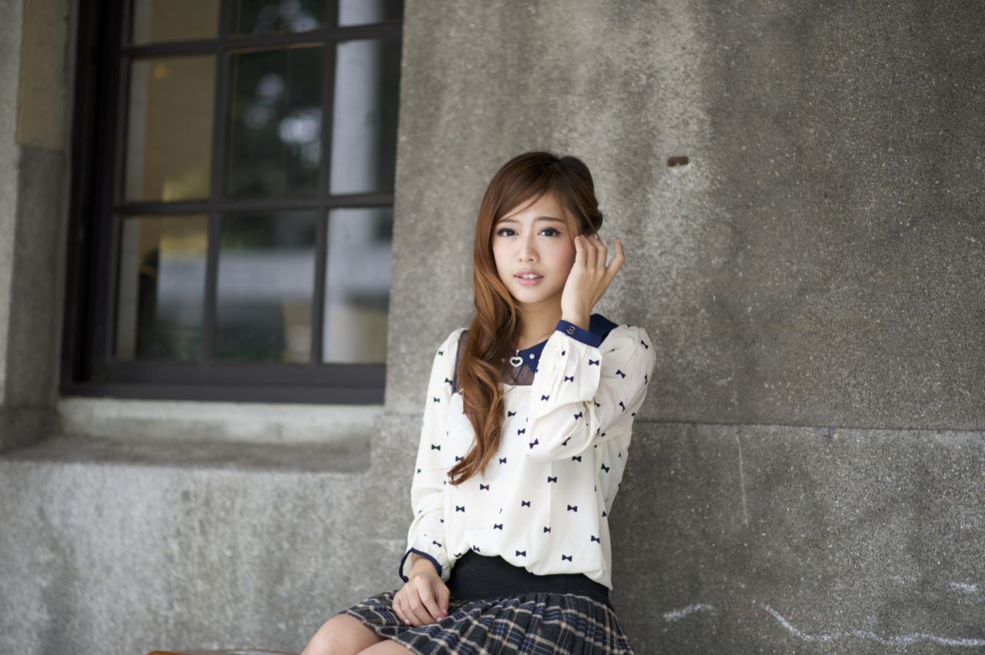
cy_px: 328
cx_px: 492
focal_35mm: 85
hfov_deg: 23.9
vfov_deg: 16.1
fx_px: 2324
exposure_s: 1/100
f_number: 1.8
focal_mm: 85
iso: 200
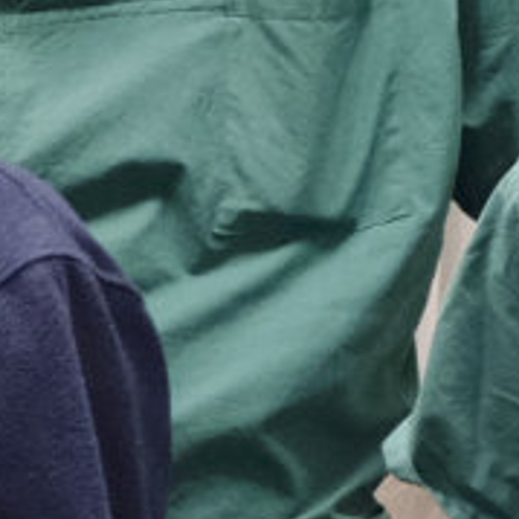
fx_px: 3715
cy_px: 905
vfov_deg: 7.8
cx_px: -1015
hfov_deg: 7.2
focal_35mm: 219
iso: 3200
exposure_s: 1/210
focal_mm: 16
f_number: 4
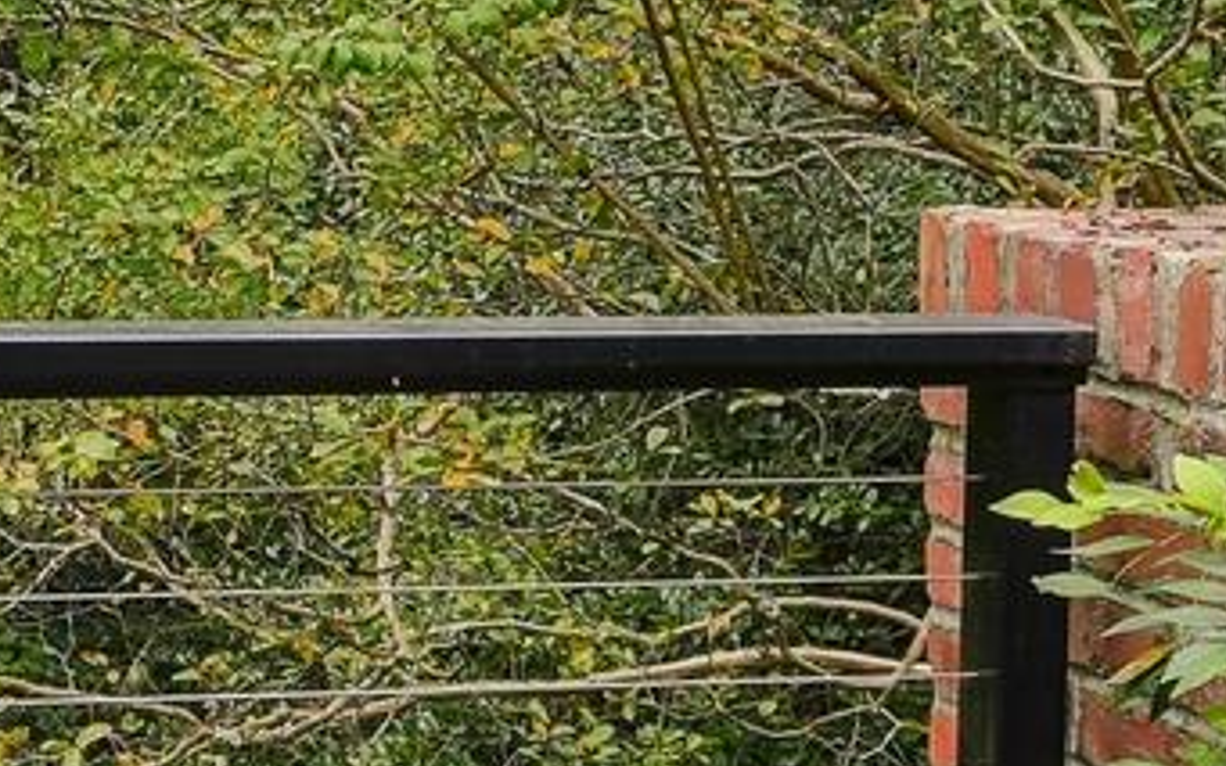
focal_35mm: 104
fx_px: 3474
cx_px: -288
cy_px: -106
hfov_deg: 18.8
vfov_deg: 12.3
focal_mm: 17
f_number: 8
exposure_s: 1/80
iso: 200
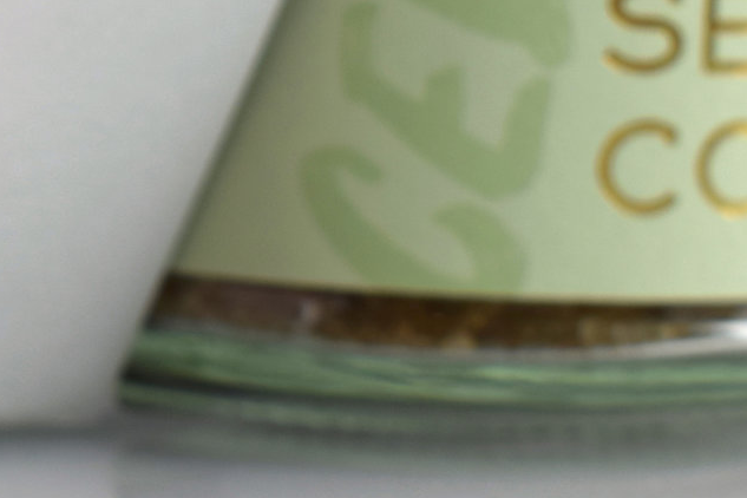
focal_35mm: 237
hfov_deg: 8.4
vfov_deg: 5.8
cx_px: -523
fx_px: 4917
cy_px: -169
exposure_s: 1/30
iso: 100
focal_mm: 40
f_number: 10
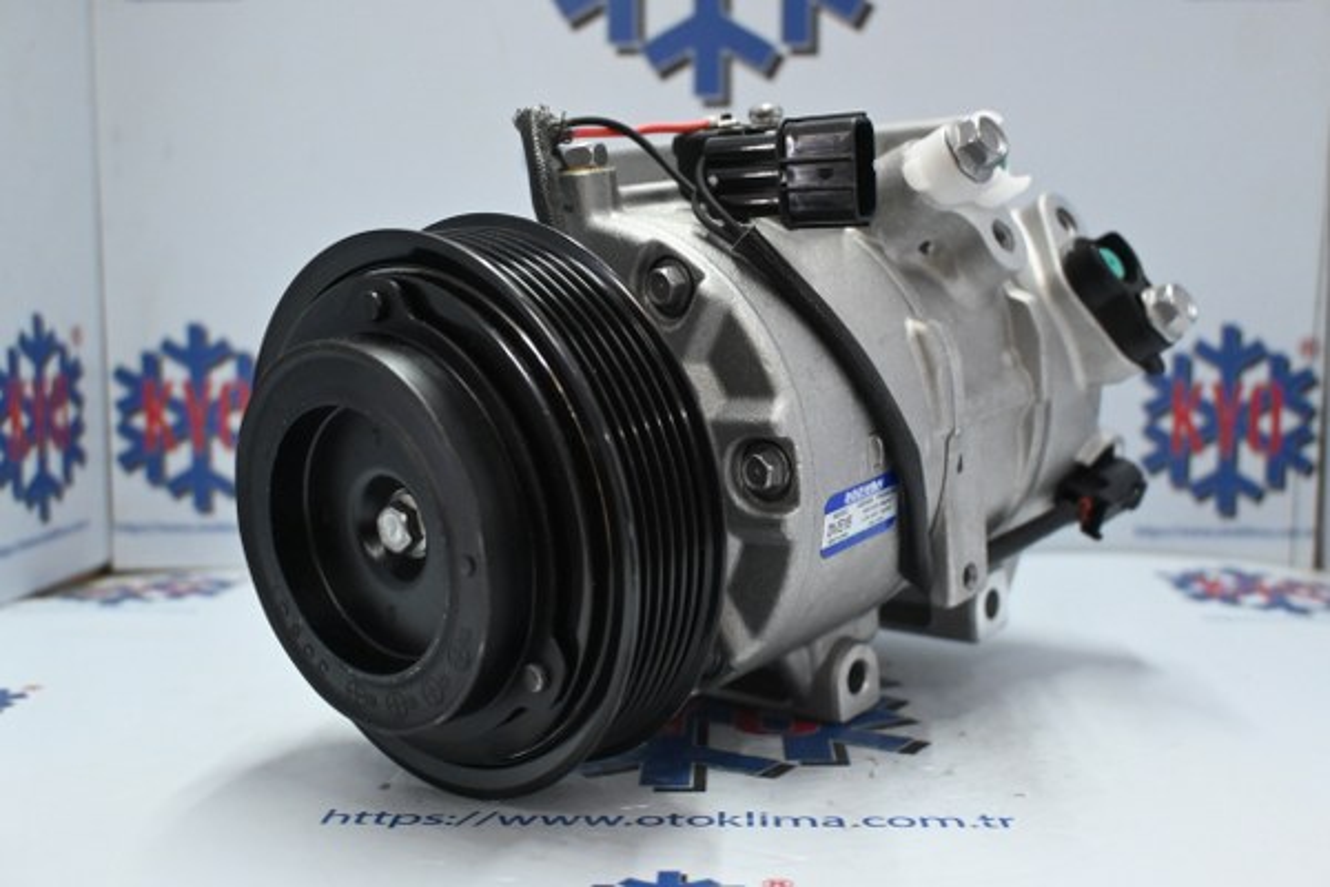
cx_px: 665
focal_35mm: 39
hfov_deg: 49.6
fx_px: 1441
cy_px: 444
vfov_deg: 34.2
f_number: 4.5
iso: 3200
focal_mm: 26
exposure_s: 1/80
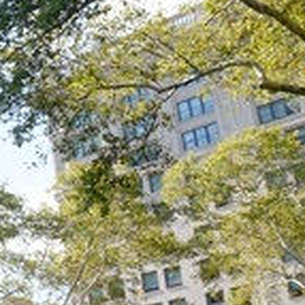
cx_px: -414
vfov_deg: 18.9
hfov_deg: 13.9
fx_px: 897
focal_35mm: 90
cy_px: 277
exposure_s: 1/350
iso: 800
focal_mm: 14
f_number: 7.1
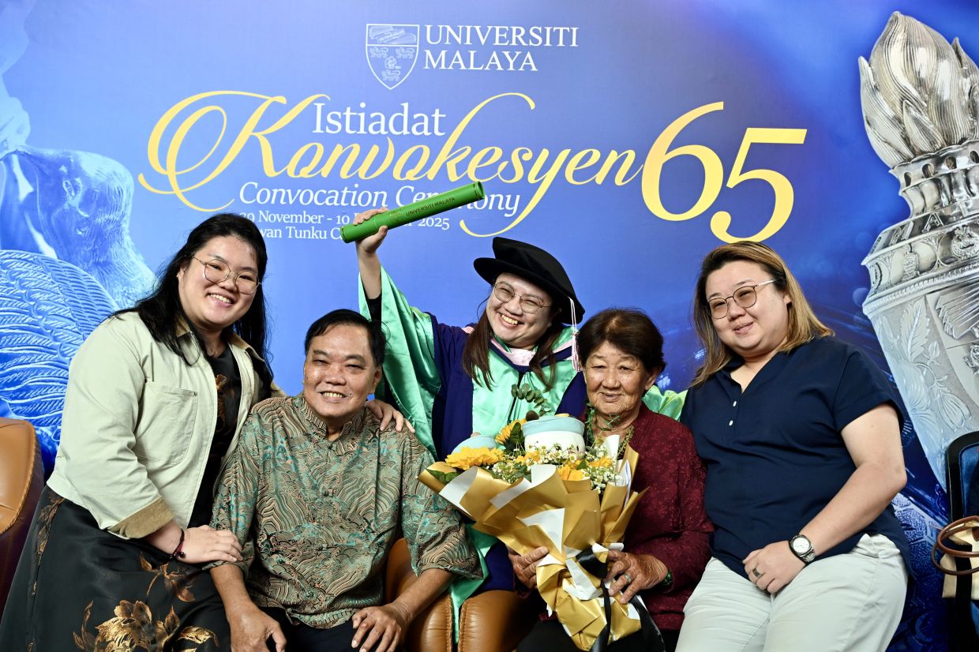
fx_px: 1142
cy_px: 326
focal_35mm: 42
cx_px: 490
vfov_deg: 31.9
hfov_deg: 46.4
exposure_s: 1/160
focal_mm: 42
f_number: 4.5
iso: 1250
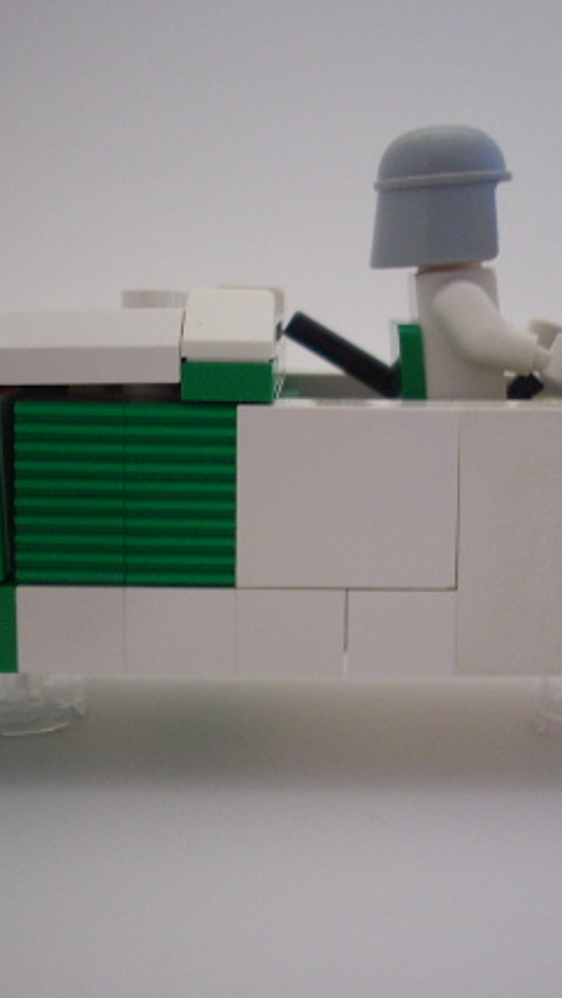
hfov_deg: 20.0
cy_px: 487
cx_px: 348
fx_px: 1589
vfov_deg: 34.9
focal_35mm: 60
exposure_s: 1/30
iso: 95
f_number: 2.8
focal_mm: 6.2
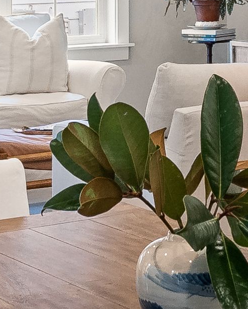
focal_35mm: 147
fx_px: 1347
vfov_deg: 12.9
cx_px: 357
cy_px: -37
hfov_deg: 10.2
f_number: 8
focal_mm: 16.2
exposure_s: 1/5
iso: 640
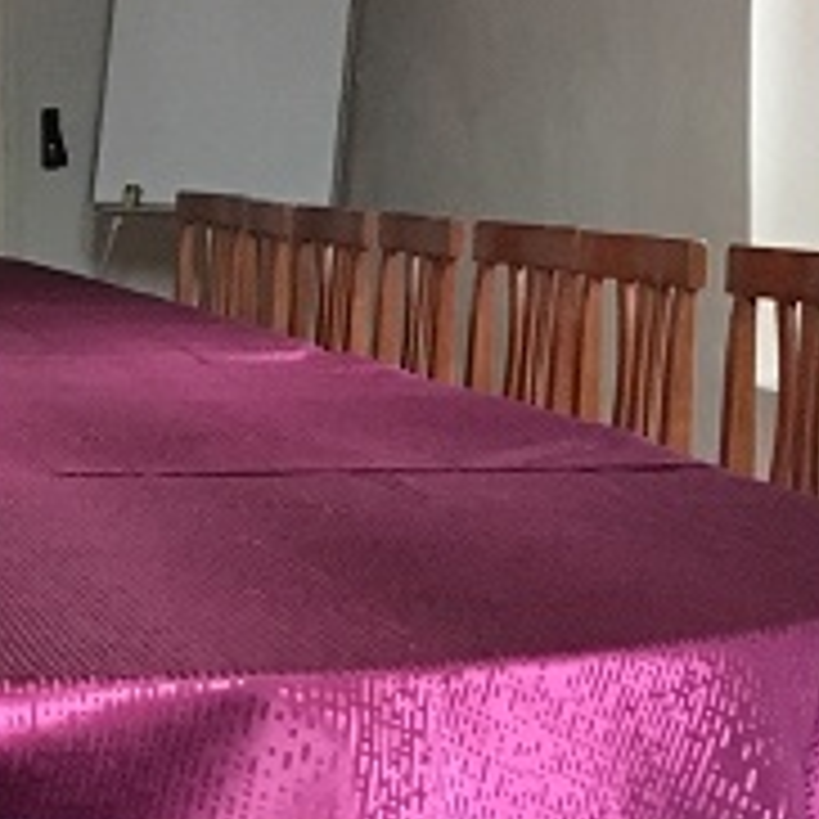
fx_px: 3266
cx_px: -349
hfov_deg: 13.6
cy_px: 254
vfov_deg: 14.3
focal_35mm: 122
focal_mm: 4.15
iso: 400
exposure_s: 1/17
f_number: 2.2
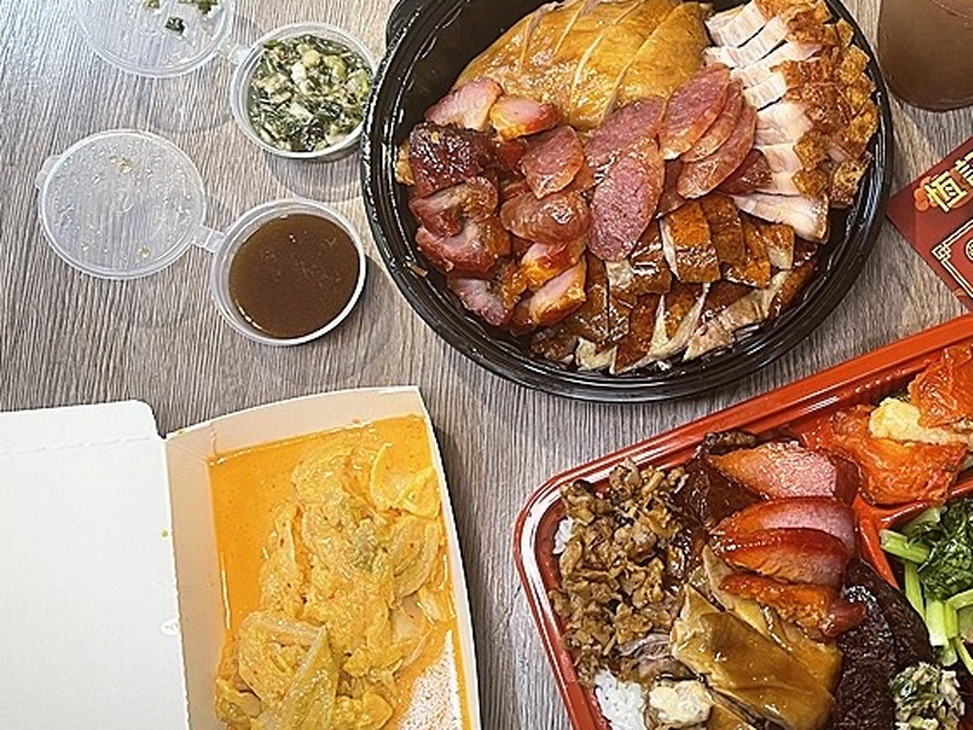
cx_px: 686
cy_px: 337
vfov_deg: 38.7
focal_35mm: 37
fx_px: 1040
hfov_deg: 48.8
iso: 100
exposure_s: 1/60
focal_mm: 5.1
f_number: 1.6
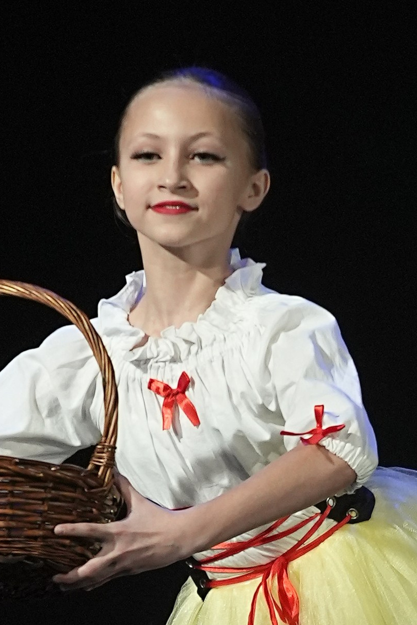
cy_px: 524
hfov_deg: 1.4
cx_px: 304
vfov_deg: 2.0
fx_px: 17652
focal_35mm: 1016
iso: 2000
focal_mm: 200
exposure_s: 1/400
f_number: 4
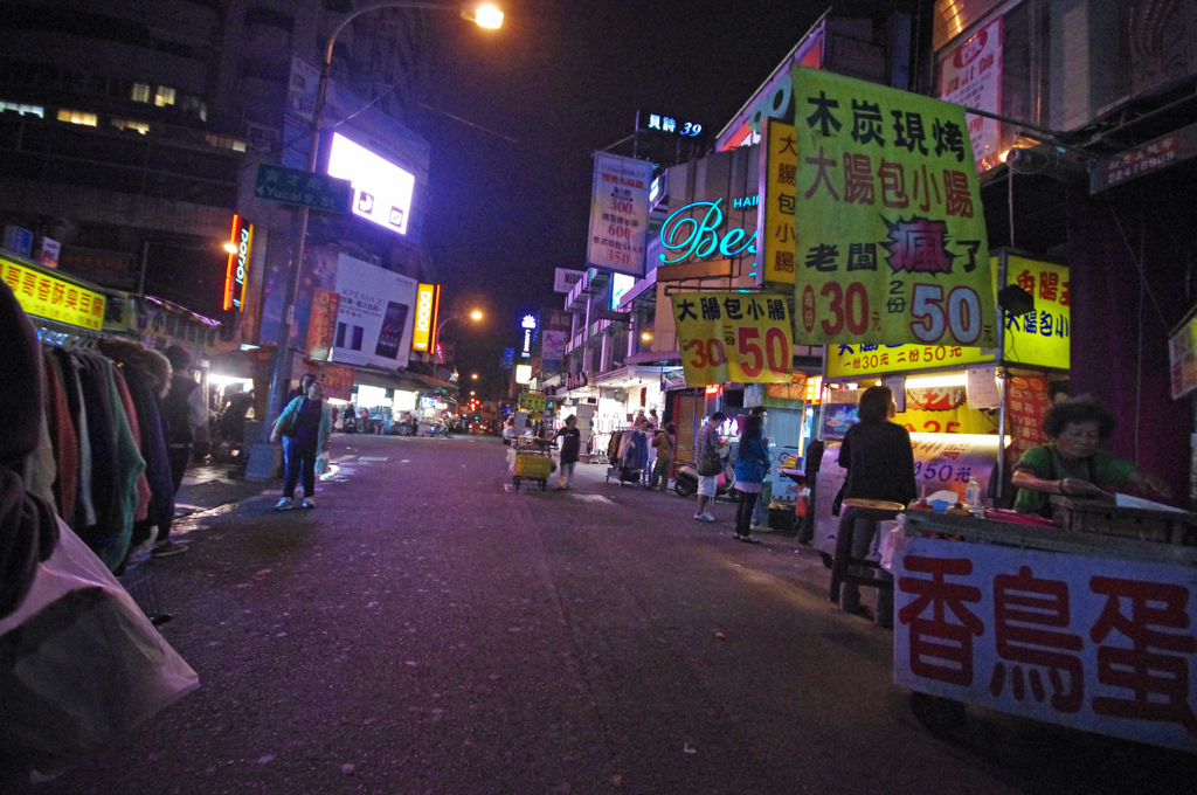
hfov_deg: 100.5
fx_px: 498
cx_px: 598
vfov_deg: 77.2
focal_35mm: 15
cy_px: 398
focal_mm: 10
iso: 4000
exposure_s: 1/125
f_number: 4
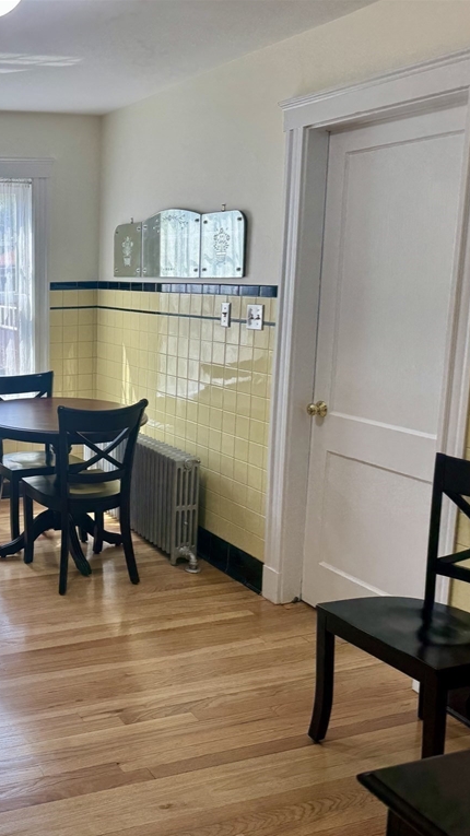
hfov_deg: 30.7
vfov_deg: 56.6
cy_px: 419
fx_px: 776
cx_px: -23
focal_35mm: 35
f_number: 1.78
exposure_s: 1/257
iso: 80
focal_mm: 6.76
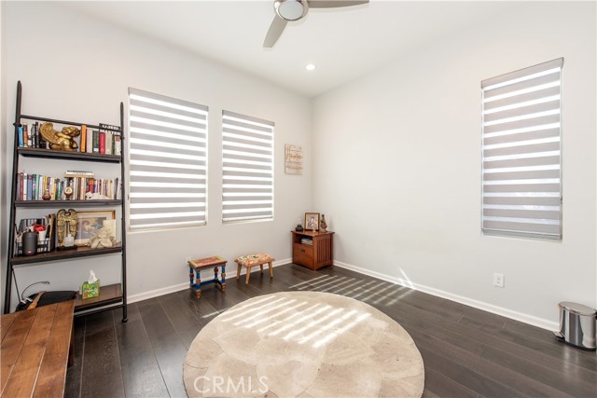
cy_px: 199
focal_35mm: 14
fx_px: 232
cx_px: 298
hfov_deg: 104.2
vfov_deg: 81.2
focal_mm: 14
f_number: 5.6
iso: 640
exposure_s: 1/125
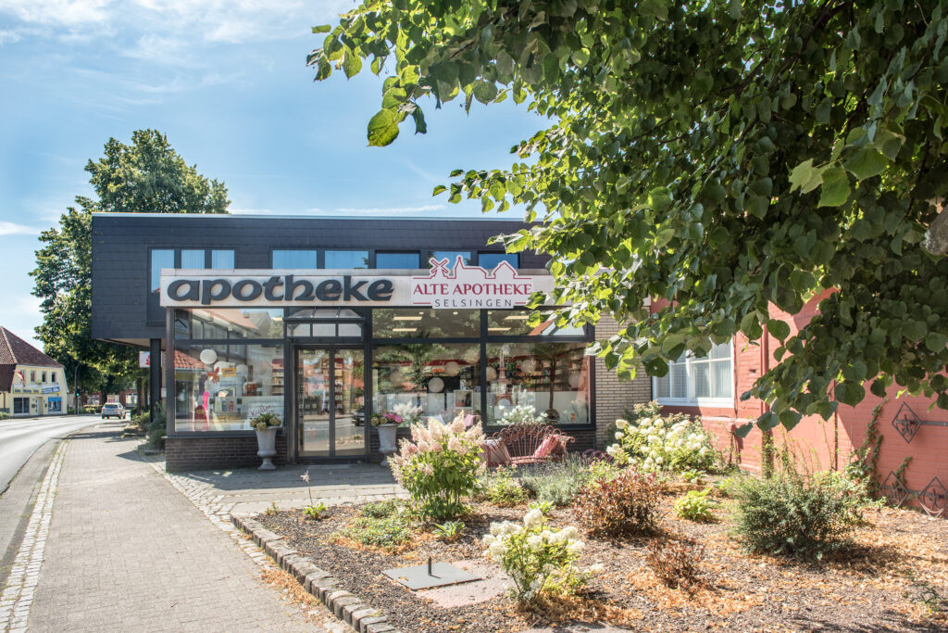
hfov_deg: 73.7
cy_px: 316
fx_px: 632
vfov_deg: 53.1
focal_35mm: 24
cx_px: 474
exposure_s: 1/800
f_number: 5
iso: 200
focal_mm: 24
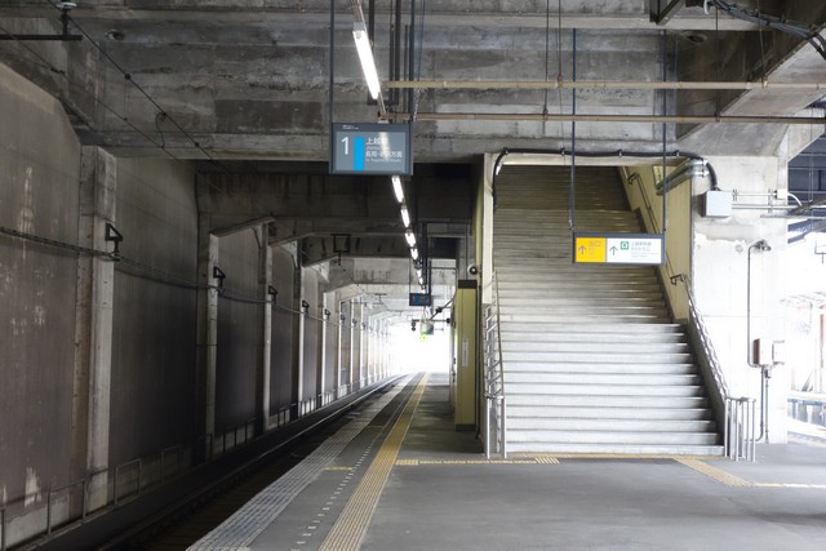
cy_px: 276
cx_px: 413
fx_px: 1515
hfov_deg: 30.5
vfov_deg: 20.6
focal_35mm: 66
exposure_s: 1/30
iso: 800
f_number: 4
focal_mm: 24.7
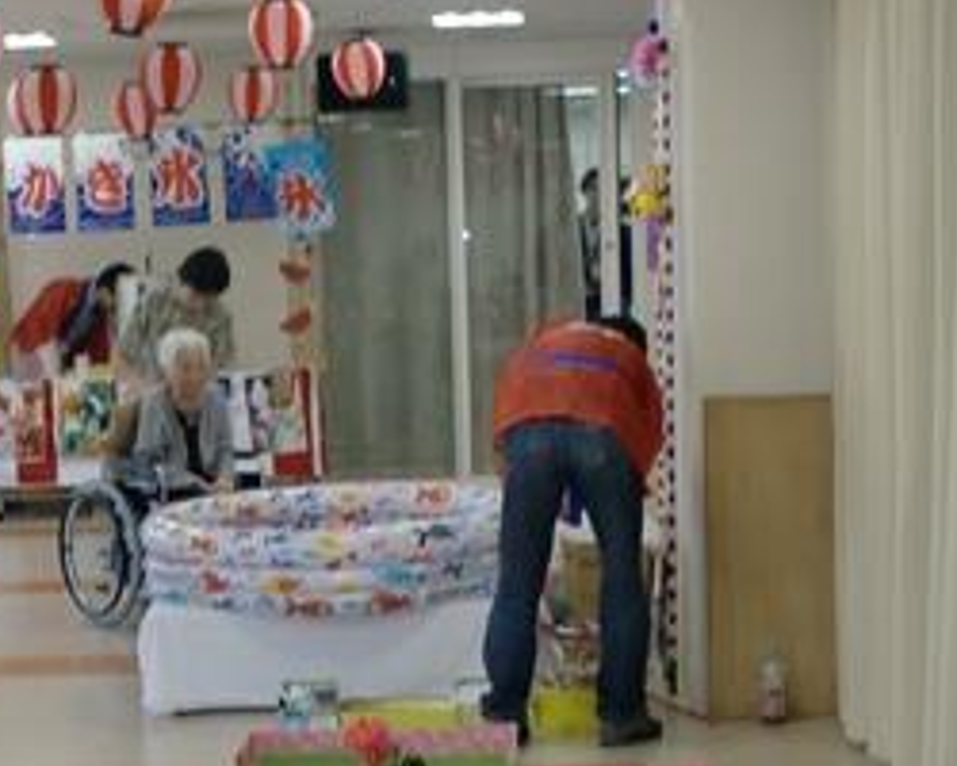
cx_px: 295
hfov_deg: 23.1
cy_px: 843
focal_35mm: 82
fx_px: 2323
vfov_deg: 18.0
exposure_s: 1/60
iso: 80
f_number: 3.1
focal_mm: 6.3
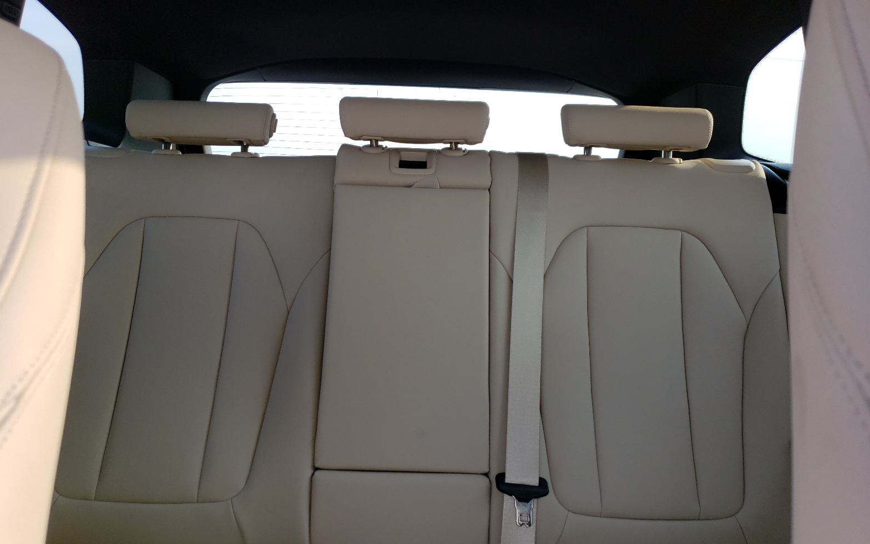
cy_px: 270
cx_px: 435
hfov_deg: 66.5
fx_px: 664
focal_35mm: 28
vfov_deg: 44.5
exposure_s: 1/213
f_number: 1.5
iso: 50
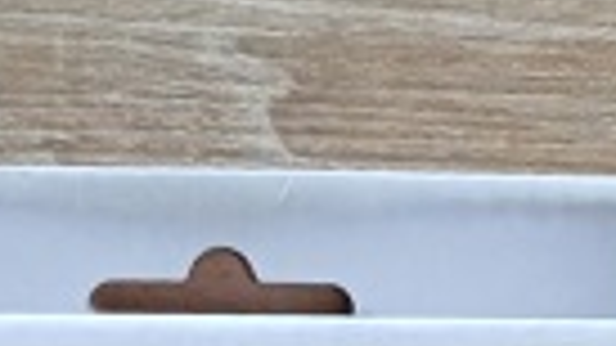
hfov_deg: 16.3
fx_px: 2156
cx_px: 283
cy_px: 1380
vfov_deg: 7.0
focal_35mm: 132
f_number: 1.8
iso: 50
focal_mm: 4.65
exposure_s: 1/120
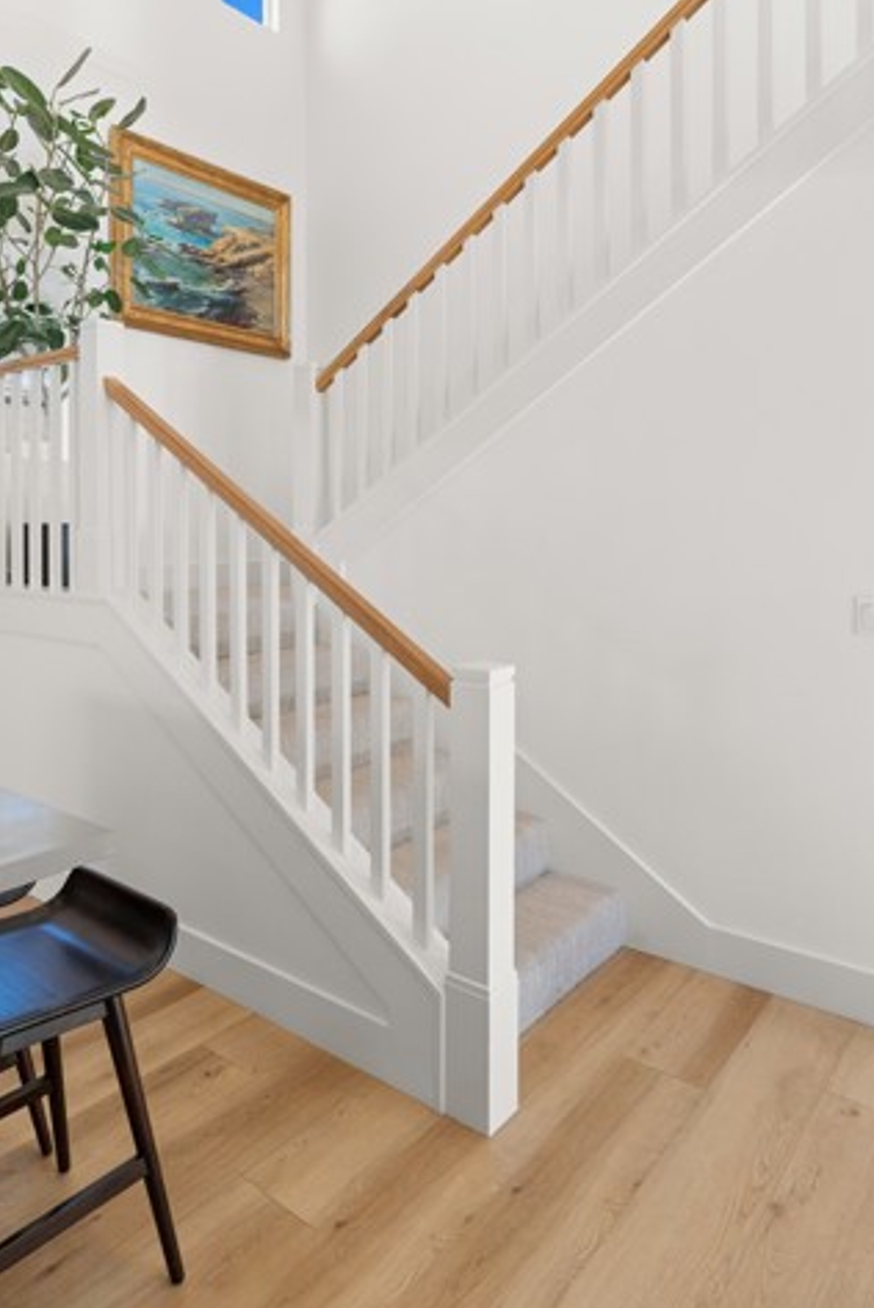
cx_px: 369
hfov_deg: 54.9
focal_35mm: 23
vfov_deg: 75.7
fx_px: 836
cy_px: 564
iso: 640
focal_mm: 17
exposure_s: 1/10
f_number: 9
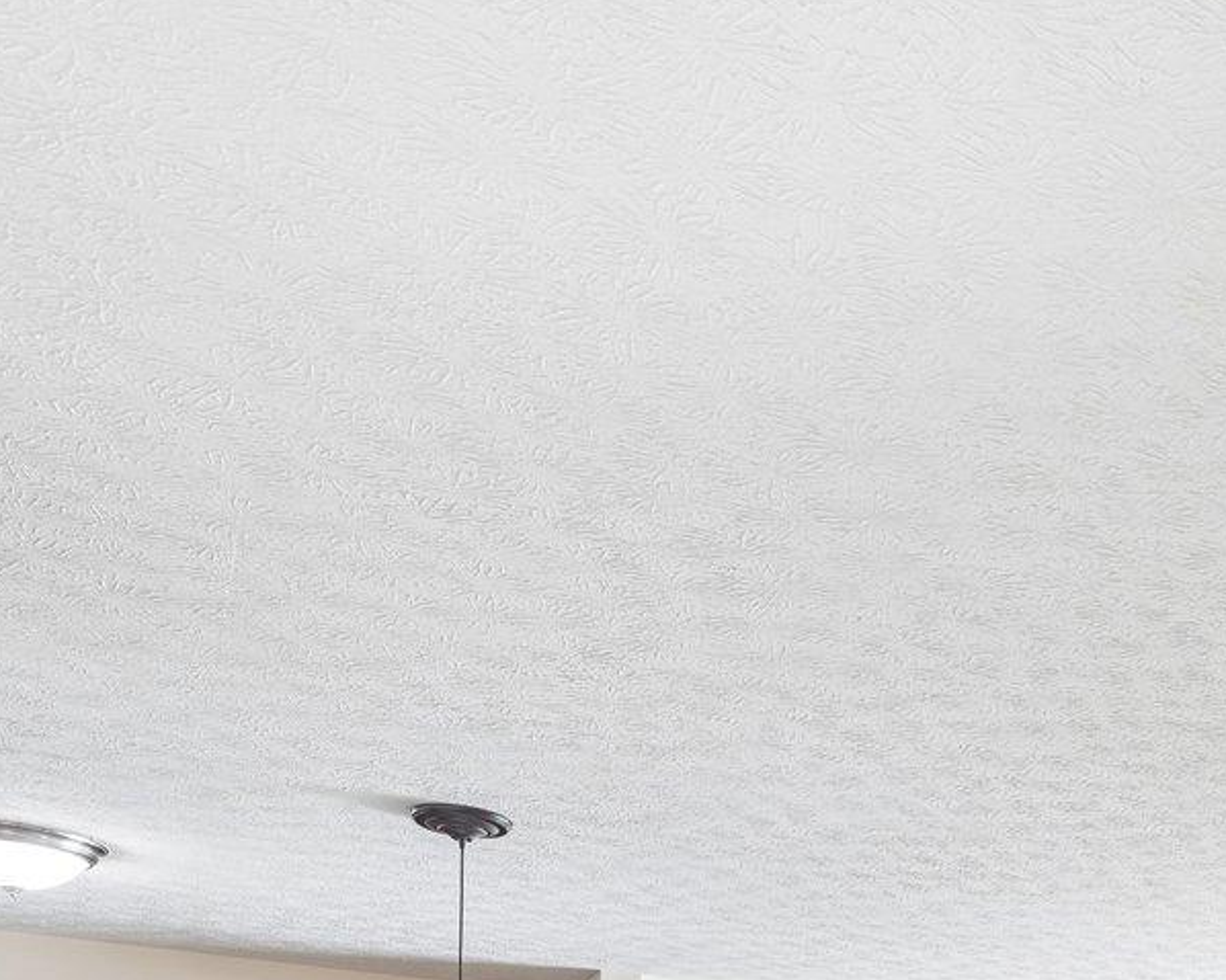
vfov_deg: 27.0
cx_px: 1466
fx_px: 1632
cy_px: 1338
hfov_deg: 33.6
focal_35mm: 45
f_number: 4
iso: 160
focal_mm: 14
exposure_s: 1/50
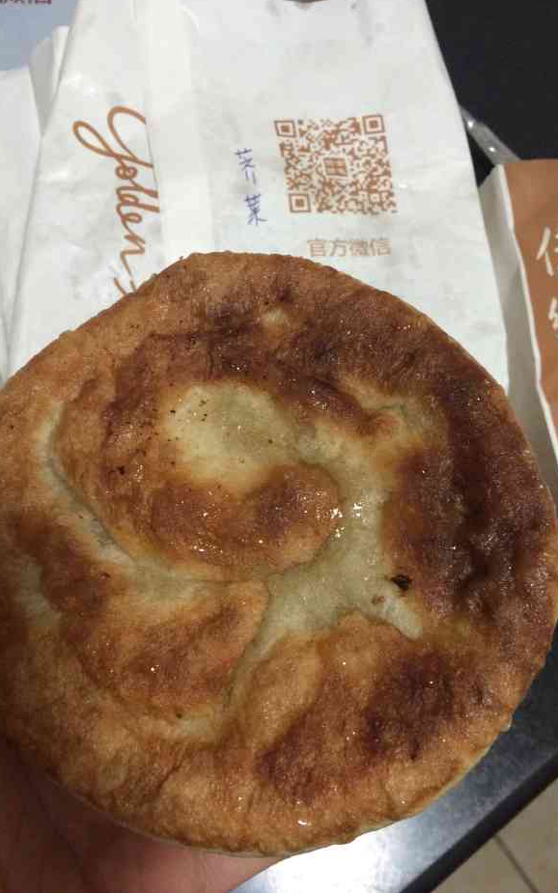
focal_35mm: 31
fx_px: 754
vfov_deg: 61.2
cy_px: 444
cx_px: 282
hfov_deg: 40.6
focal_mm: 4.15
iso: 250
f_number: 2.2
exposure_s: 1/33
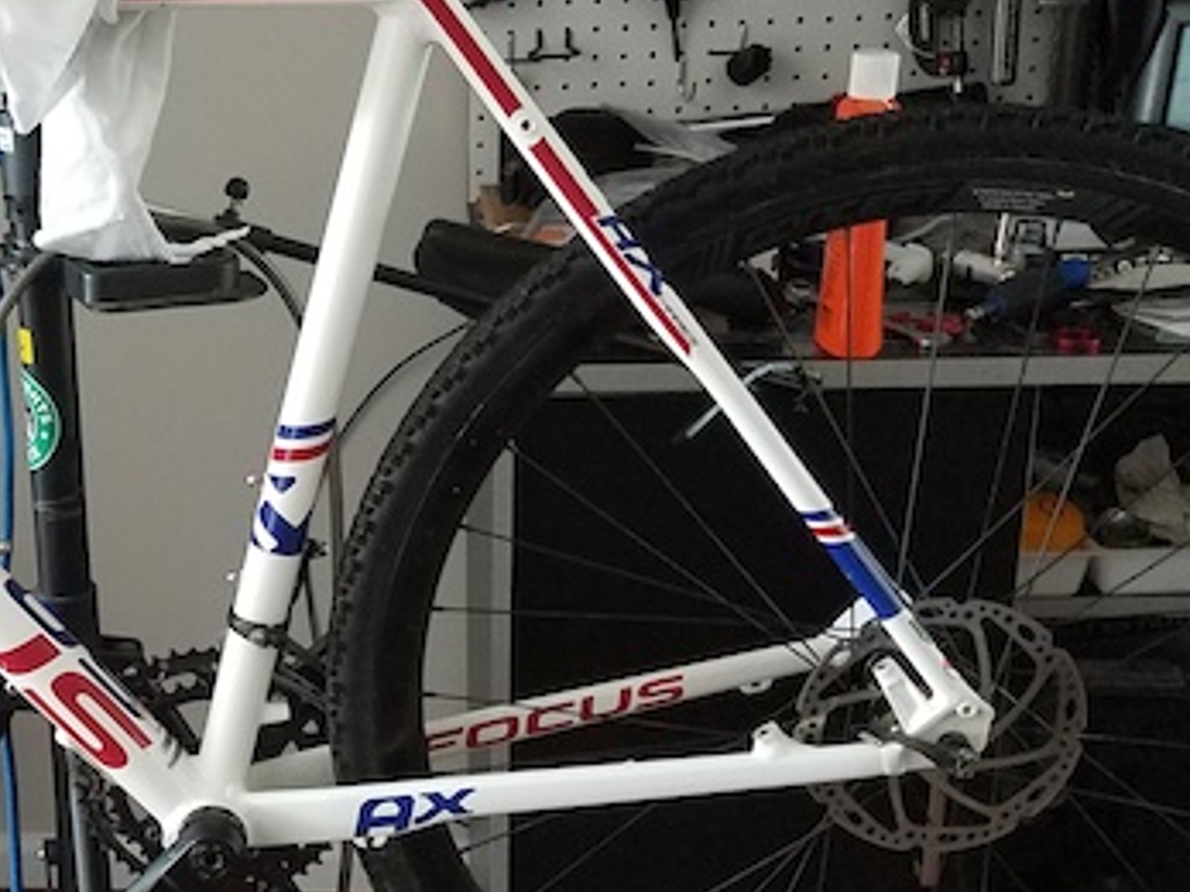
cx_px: 72
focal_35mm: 60
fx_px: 2062
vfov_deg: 24.4
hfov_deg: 30.5
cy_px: 515
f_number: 1.7
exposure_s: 1/24
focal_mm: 4.2
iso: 200
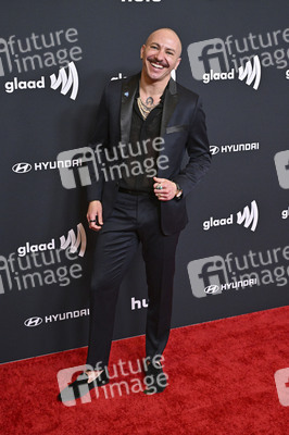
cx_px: 144
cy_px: 218
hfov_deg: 28.0
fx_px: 579
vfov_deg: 41.1
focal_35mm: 48
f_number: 5.6
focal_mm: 48
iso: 4000
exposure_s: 1/250
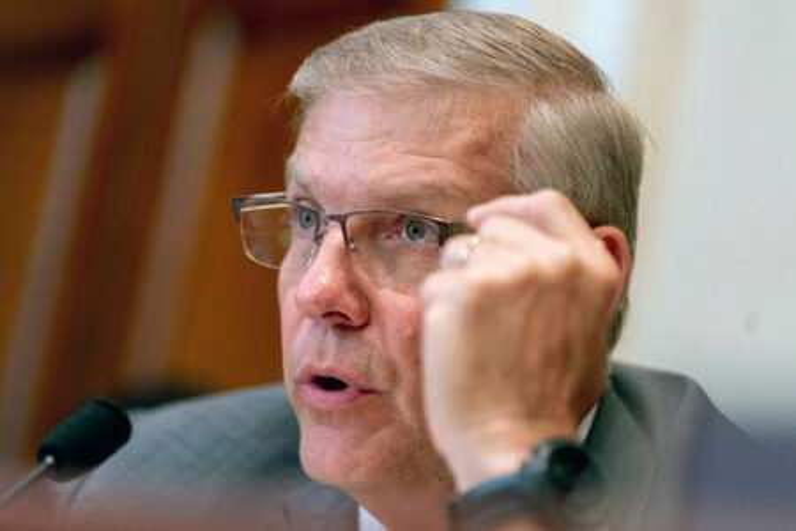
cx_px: 398
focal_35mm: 159
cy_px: 266
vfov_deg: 8.6
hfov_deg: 12.9
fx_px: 3515
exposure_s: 1/320
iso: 4000
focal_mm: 159
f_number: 2.8
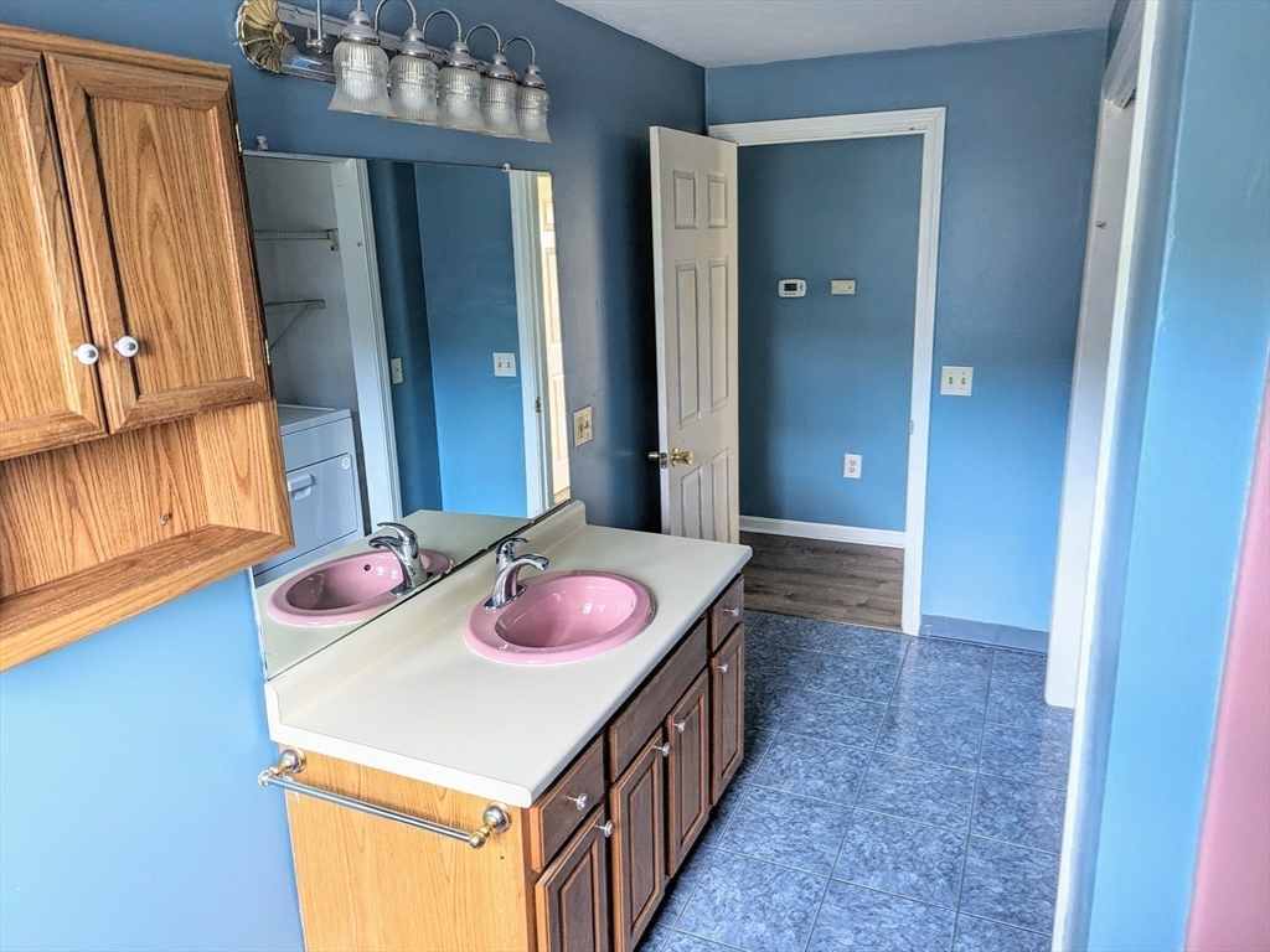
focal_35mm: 24
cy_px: 476
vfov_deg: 56.8
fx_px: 881
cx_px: 635
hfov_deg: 71.6
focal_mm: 6.81
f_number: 1.85
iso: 198
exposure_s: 1/24.4
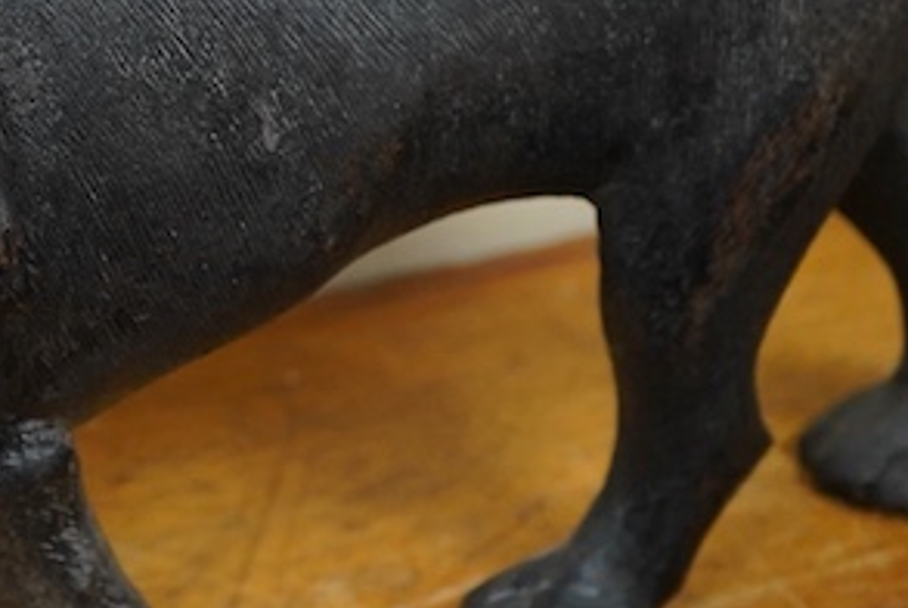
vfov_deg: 10.0
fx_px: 3484
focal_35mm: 138
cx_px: 115
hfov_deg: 14.7
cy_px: 180
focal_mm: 30
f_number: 5.6
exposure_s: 1/125
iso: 1250
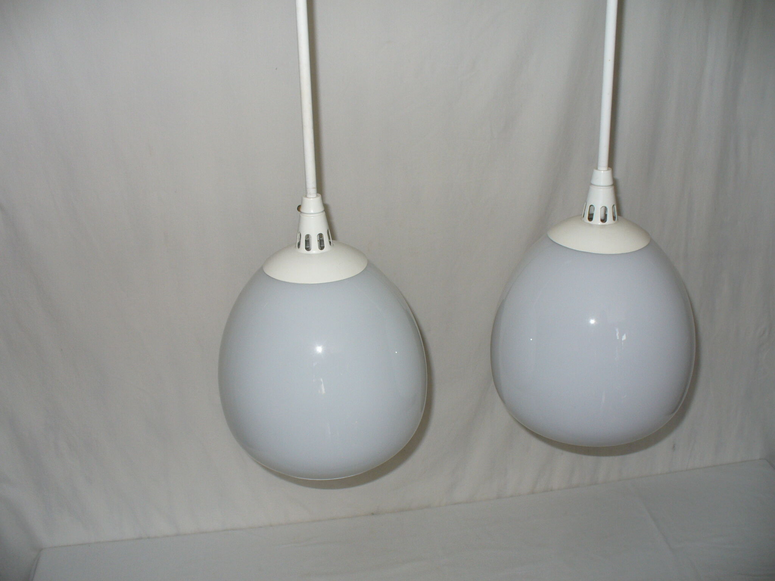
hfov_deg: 50.1
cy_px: 290
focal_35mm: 37
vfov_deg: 38.7
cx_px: 388
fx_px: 828
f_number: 2.8
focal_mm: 6.1
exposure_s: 1/40
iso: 80
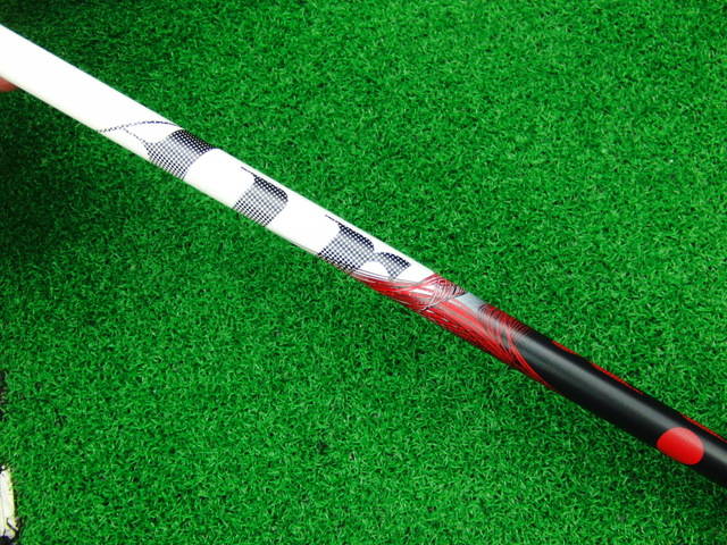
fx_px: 777
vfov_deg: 38.7
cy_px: 272
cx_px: 364
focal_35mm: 37
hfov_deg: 50.1
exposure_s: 1/30
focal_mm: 6.42
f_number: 3.6
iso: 400
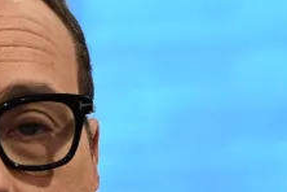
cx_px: 87
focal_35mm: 1092
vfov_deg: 1.3
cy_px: 445
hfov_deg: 1.9
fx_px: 8705
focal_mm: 135
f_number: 4.5
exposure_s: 1/200
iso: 2500
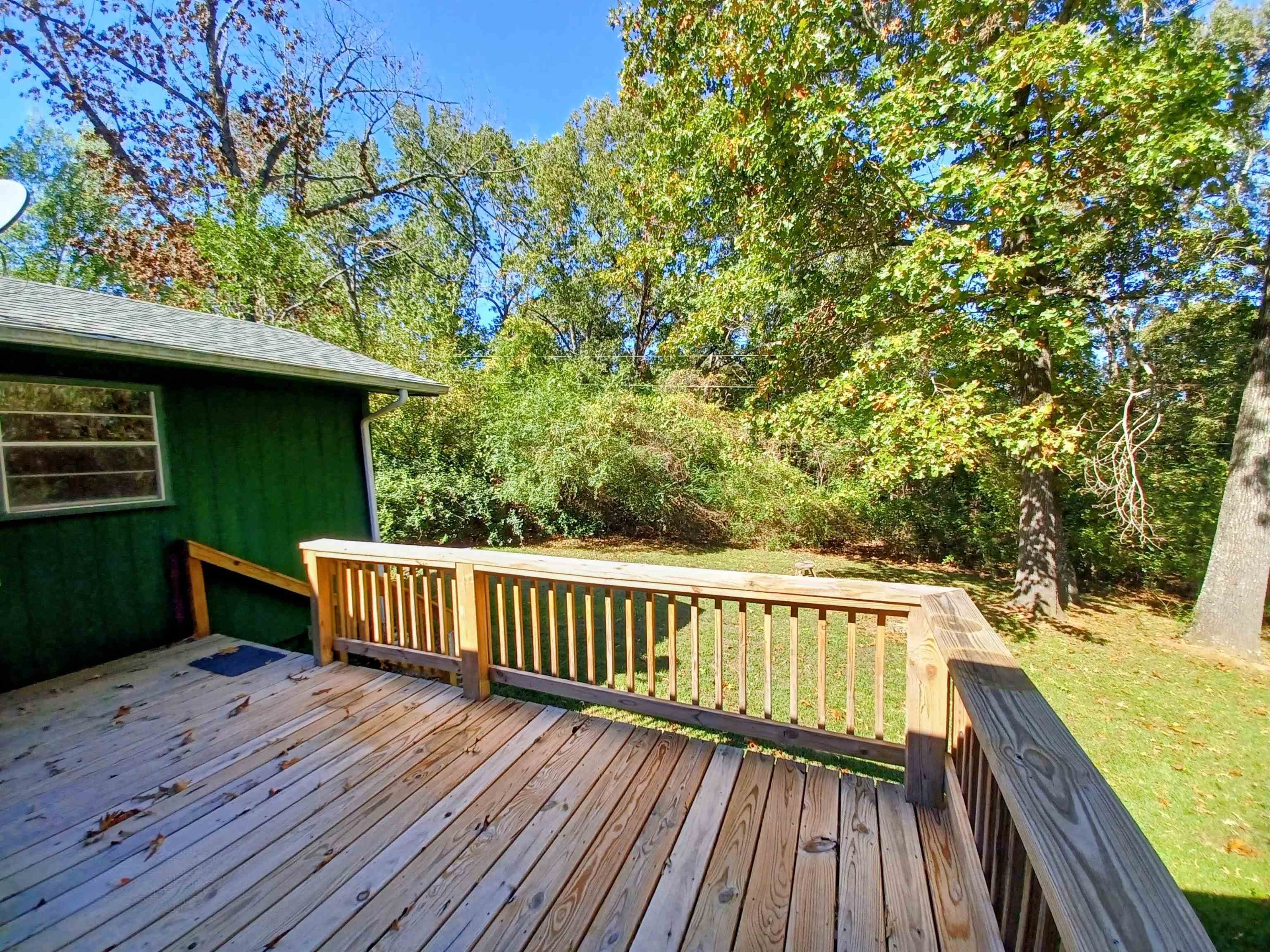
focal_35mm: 13
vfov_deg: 89.9
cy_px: 476
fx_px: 477
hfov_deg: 106.2
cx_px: 635
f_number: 2.2
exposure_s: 1/383
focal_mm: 1.42
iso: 40
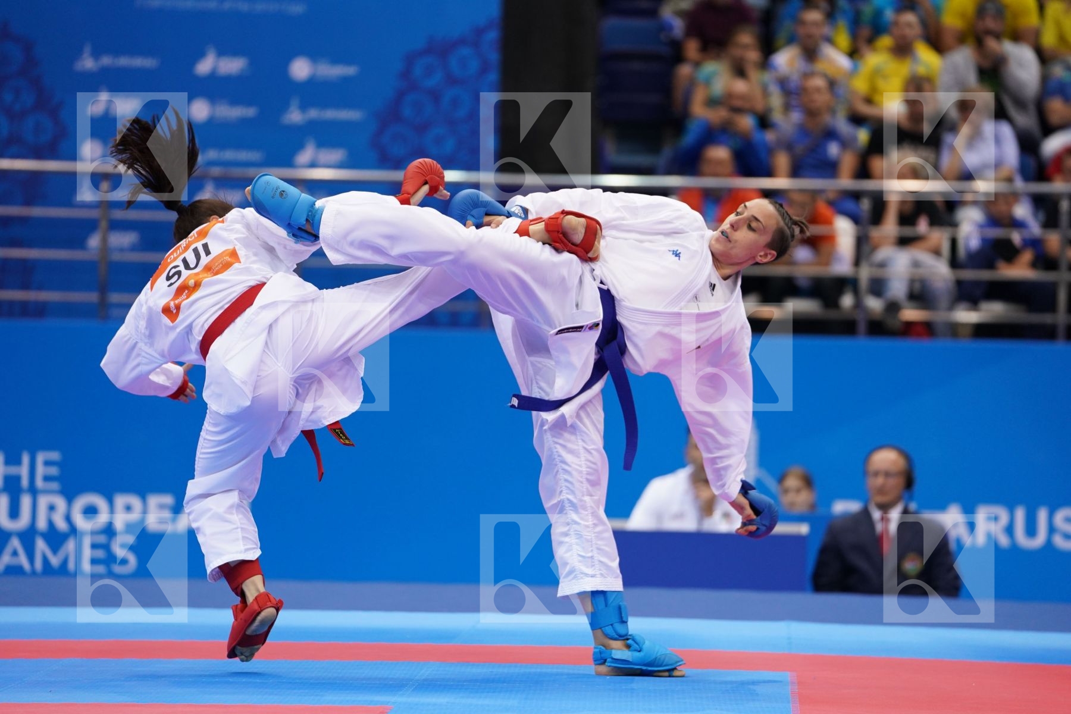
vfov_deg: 6.9
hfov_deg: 10.3
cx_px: 536
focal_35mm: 200
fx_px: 5950
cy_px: 357
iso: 1600
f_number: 2.8
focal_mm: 200
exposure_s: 1/1000
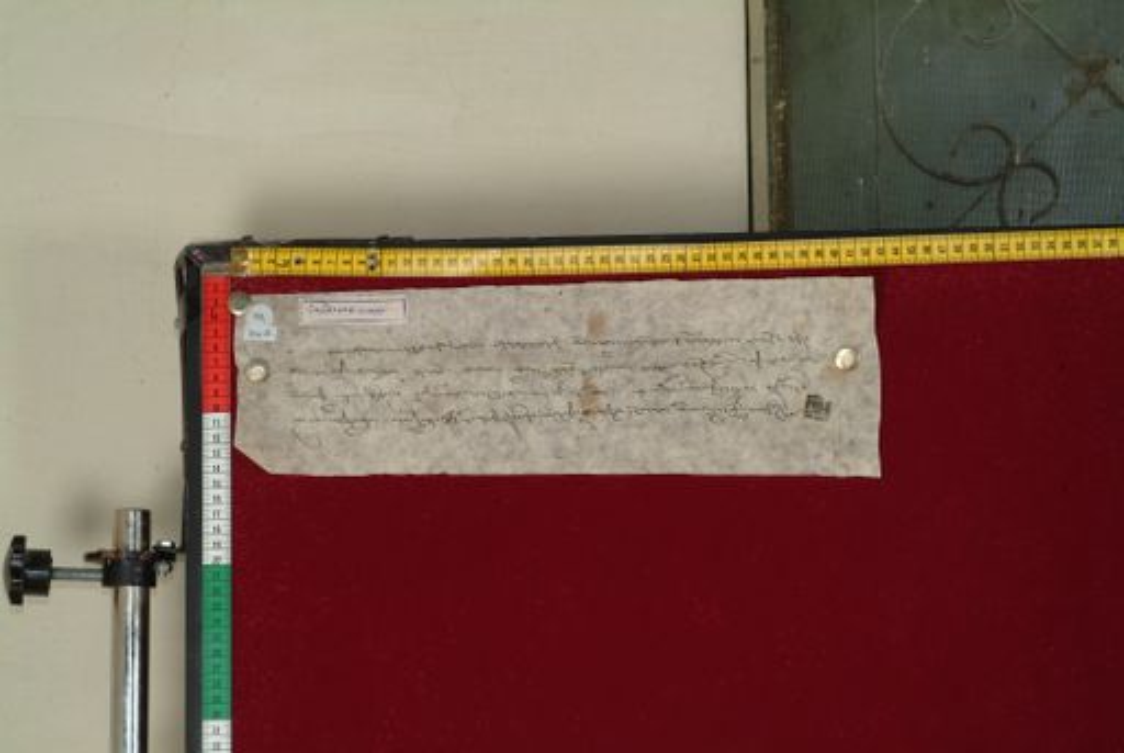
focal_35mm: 88
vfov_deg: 15.5
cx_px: 562
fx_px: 2767
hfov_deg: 23.0
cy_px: 376
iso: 160
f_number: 13
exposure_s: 1/20
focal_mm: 59
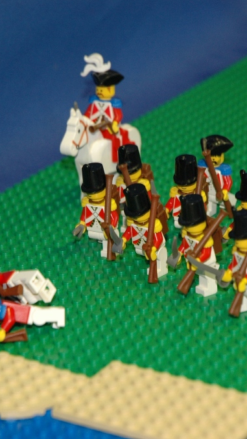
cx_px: 177
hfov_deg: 7.3
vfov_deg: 13.0
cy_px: 219
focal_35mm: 166
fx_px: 1934
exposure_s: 1/15
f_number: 4.5
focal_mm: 70
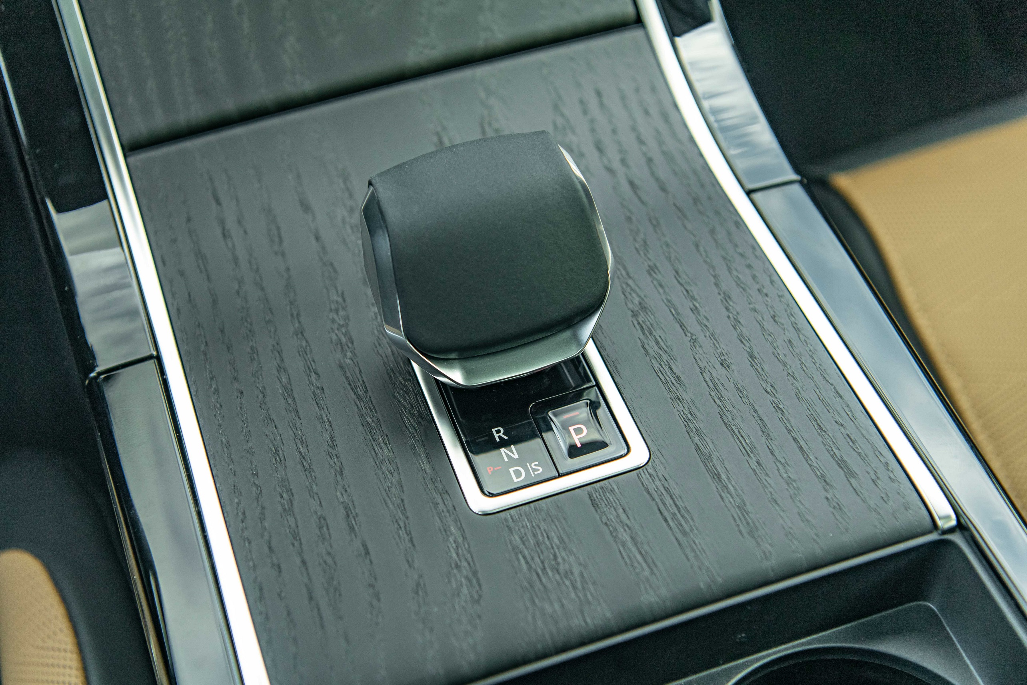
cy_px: 342
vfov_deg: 26.0
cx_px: 514
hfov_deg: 38.2
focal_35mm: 52
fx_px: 1483
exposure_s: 1/160
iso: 800
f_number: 4
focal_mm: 52
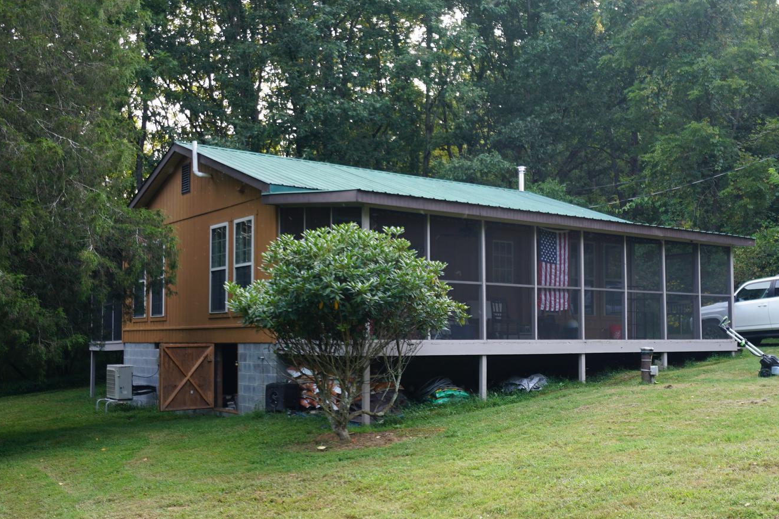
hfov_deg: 48.3
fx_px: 861
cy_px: 309
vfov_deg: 33.5
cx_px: 482
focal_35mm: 40
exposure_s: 1/60
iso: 100
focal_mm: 17
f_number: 4
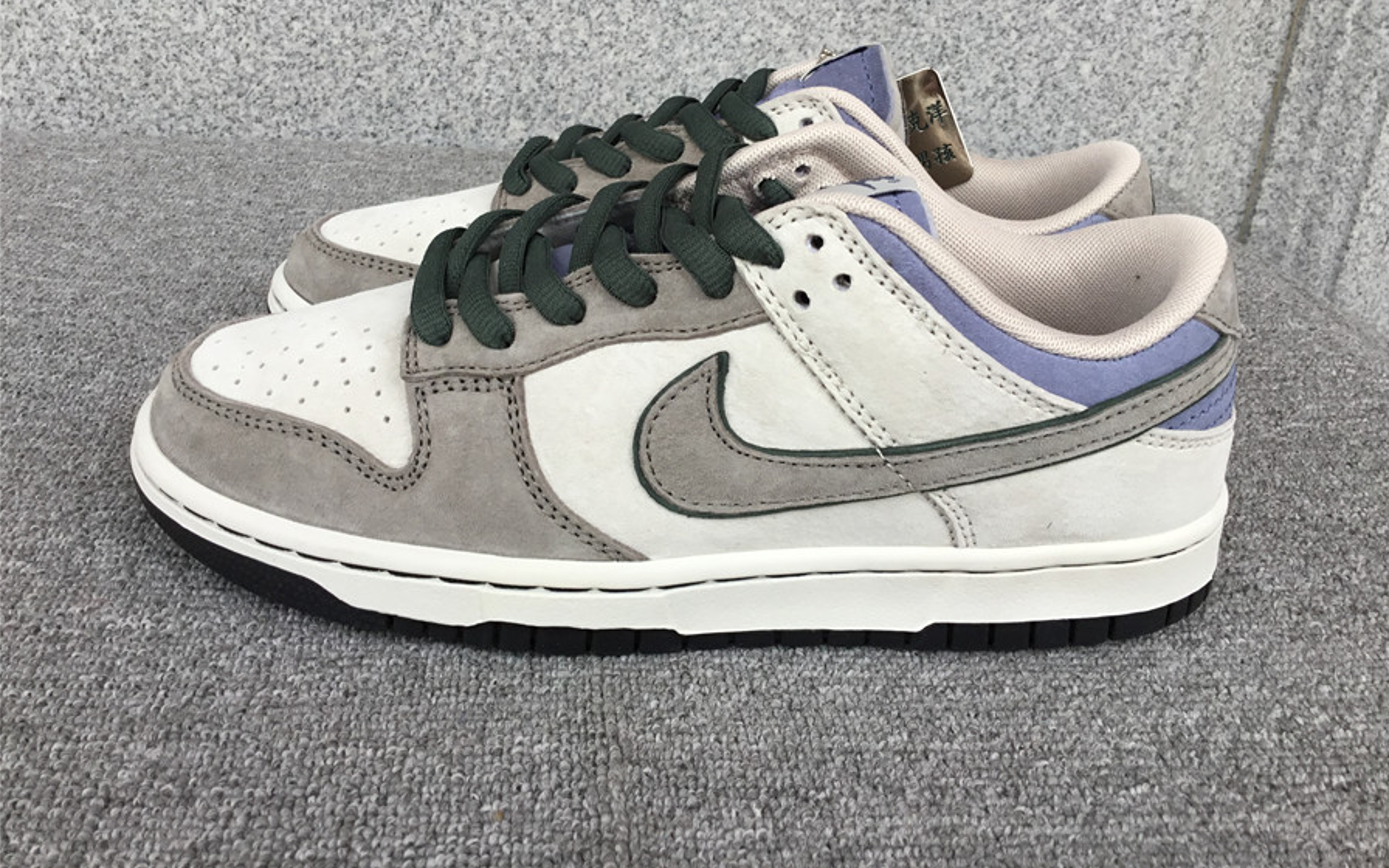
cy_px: 348
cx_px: 696
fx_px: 1249
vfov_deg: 38.2
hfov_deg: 58.1
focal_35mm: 33
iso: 25
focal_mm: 3.3
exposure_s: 1/102
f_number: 2.4
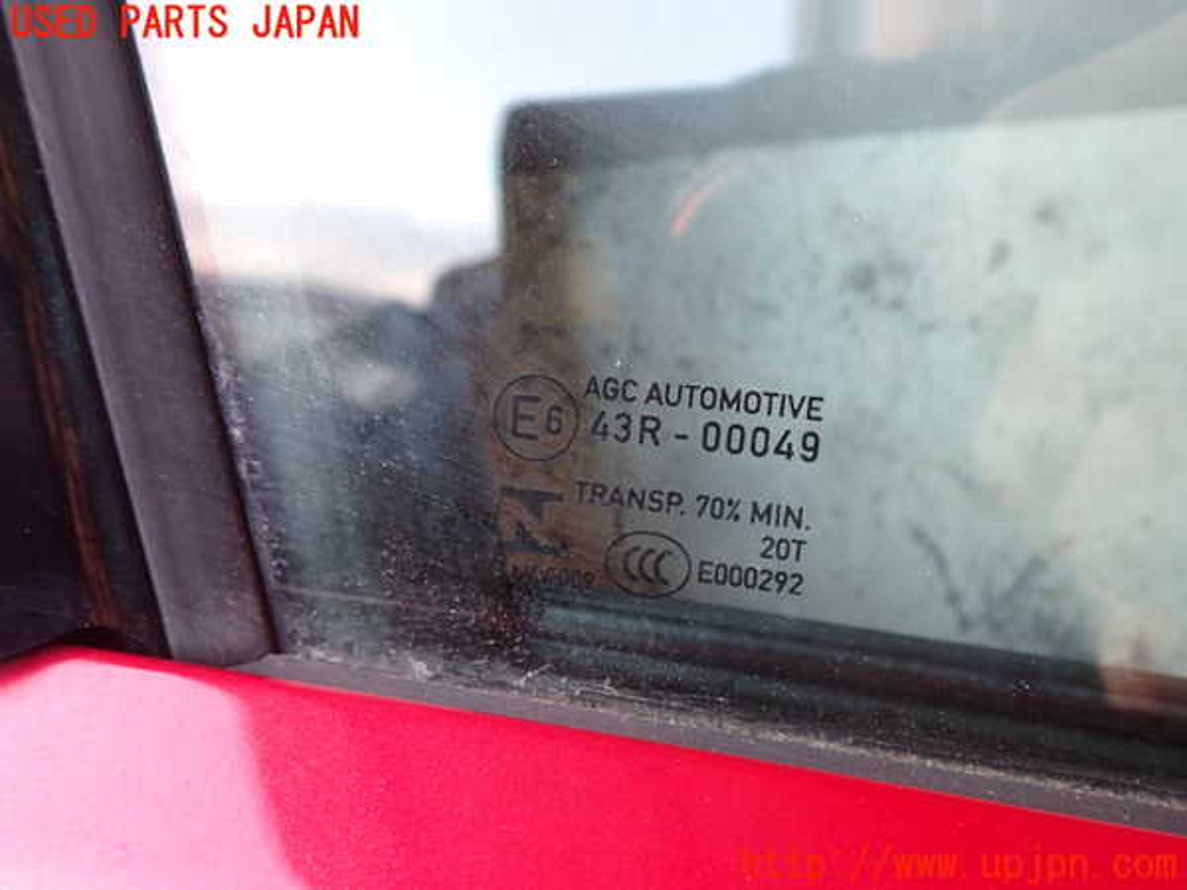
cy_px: 445
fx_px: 1029
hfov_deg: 60.0
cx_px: 594
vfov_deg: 46.8
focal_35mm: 30
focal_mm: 5.4
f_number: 2.3
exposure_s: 1/50
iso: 200
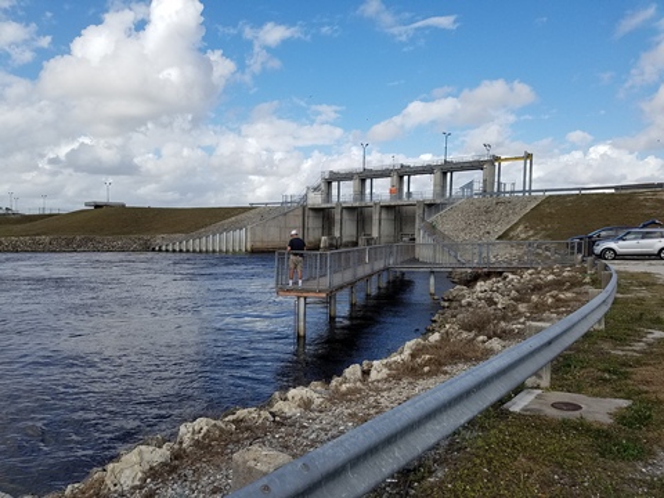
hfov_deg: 67.3
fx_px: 499
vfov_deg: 53.1
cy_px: 249
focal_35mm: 26
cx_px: 332
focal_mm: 4.2
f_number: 1.7
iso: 50
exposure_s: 1/3200
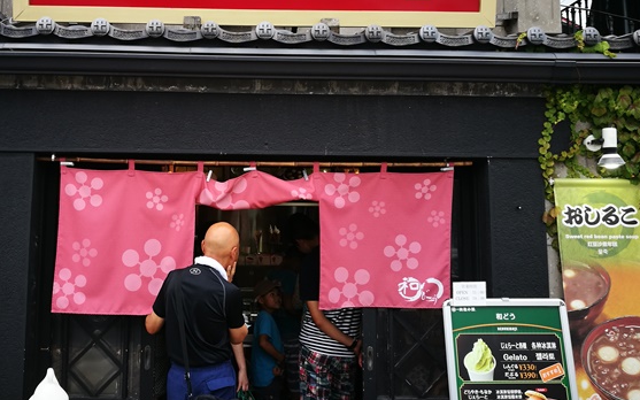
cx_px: 247
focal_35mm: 37
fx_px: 645
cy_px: 136
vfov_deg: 34.1
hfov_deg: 52.3
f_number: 2.2
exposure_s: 1/105
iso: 50
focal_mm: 4.5
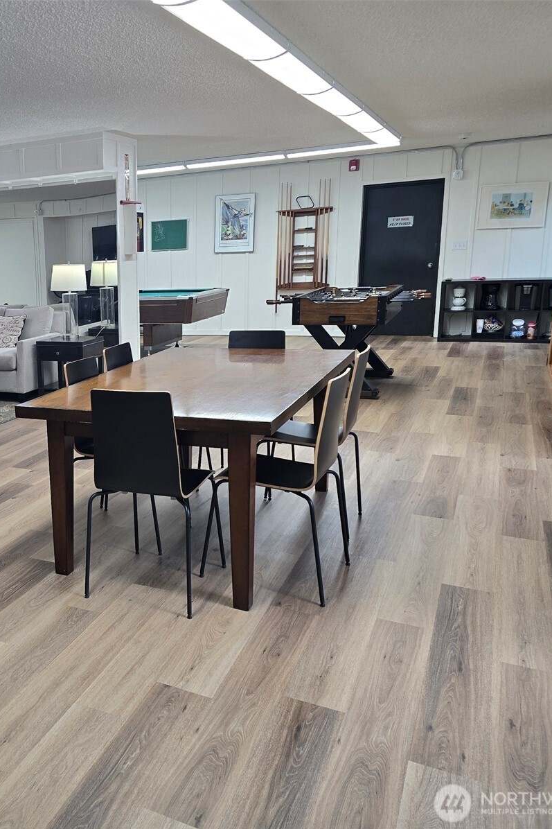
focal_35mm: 32
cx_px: 60
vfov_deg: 58.7
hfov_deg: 38.4
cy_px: 415
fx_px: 736
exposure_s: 1/120
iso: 100
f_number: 1.7
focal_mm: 6.3
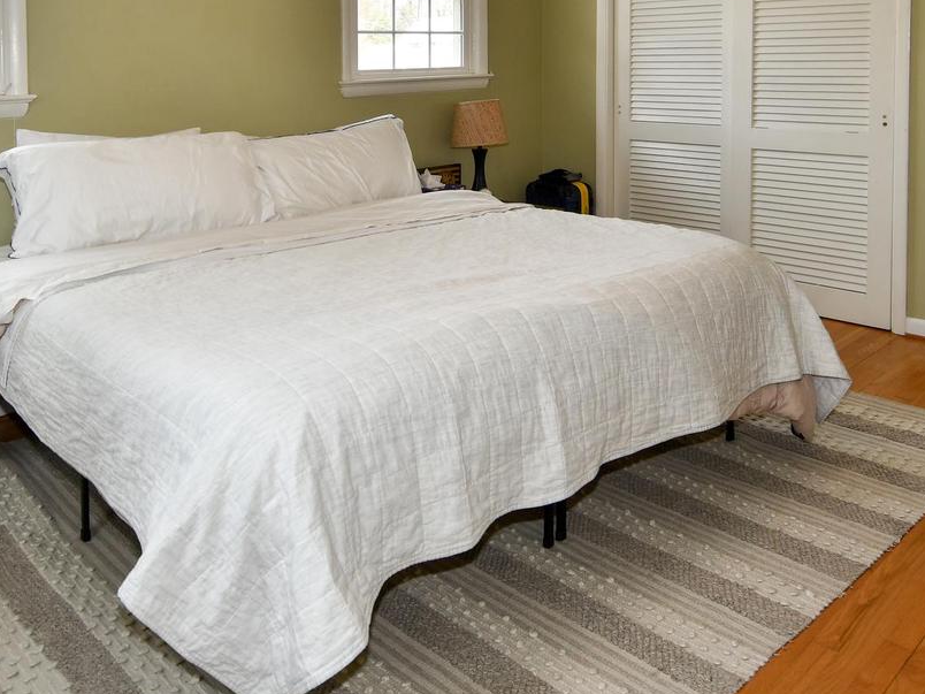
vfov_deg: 43.5
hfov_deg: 58.3
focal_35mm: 31
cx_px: 435
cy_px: 147
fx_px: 828
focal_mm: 12
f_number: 5
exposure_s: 1/100
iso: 200
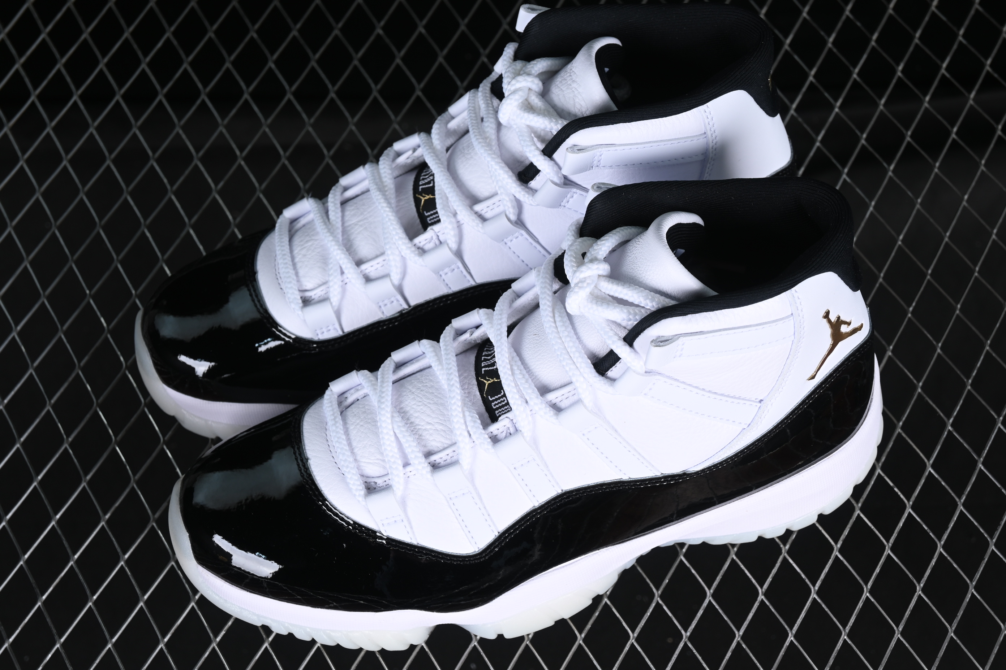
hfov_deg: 27.0
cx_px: 503
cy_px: 335
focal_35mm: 75
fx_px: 2096
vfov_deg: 18.2
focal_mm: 50
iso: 160
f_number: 7.1
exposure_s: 1/80
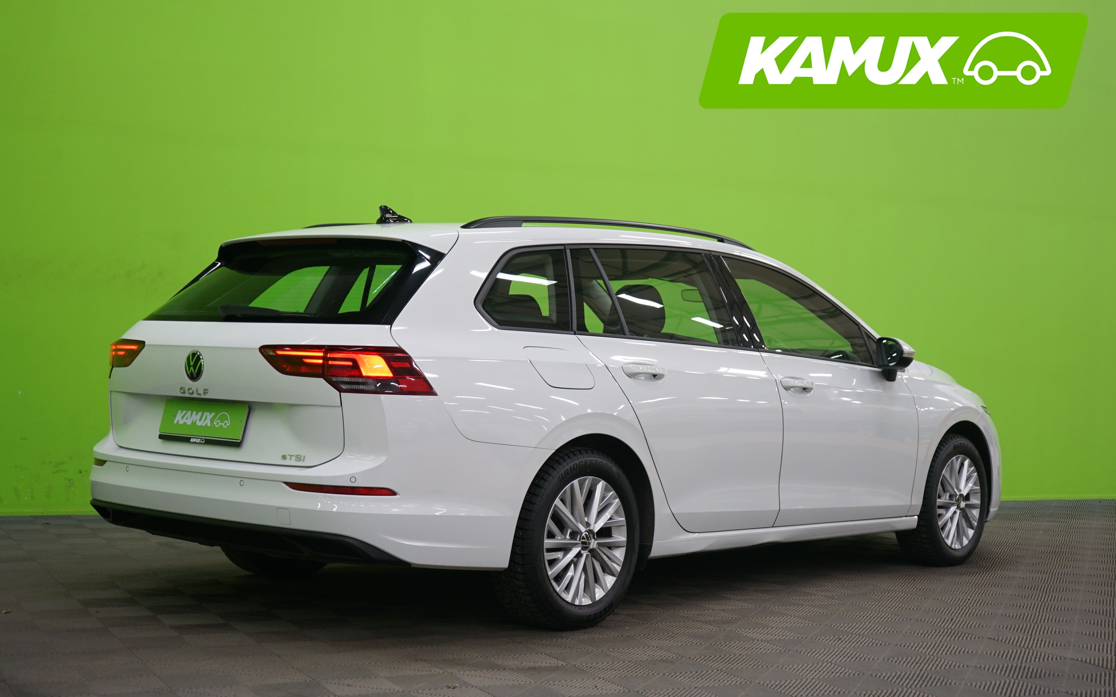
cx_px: 558
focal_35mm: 50
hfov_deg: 40.3
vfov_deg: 25.8
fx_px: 1521
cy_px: 349
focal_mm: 49
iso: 400
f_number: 4.5
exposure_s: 1/13
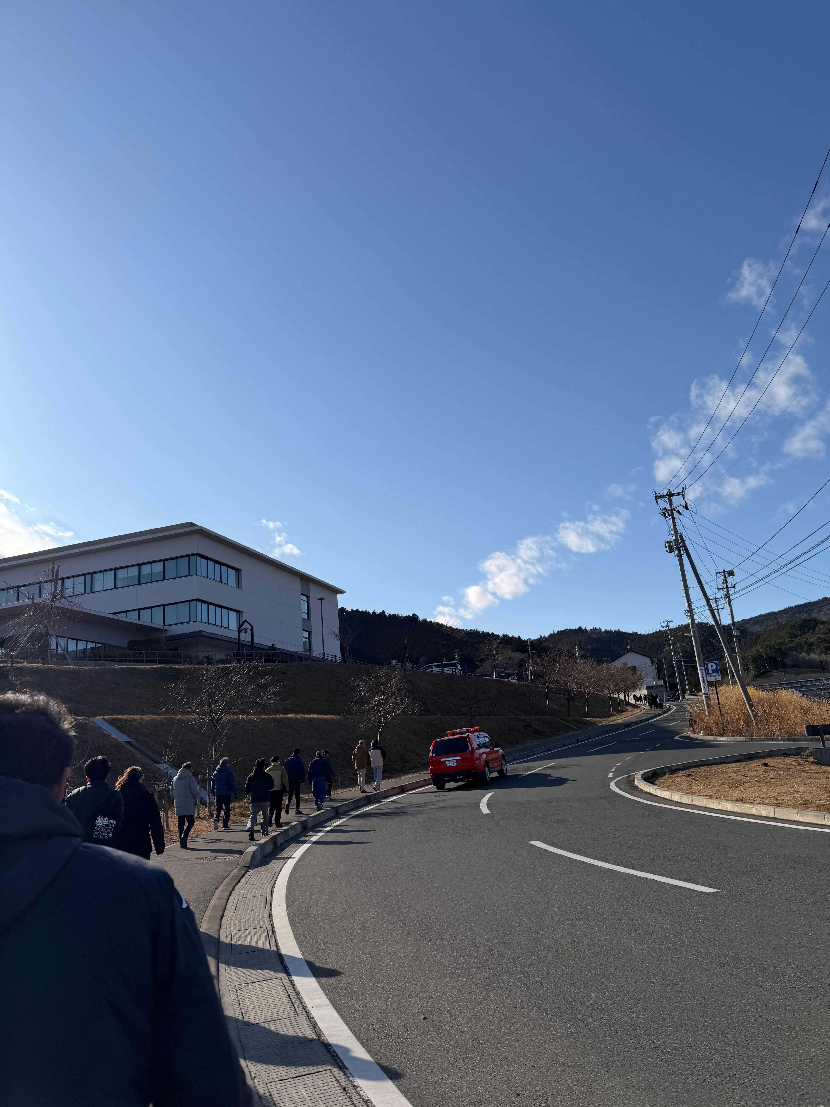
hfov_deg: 56.8
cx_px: 415
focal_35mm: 24
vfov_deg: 71.6
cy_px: 554
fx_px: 767
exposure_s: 1/8130
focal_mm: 6.76
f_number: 1.78
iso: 80
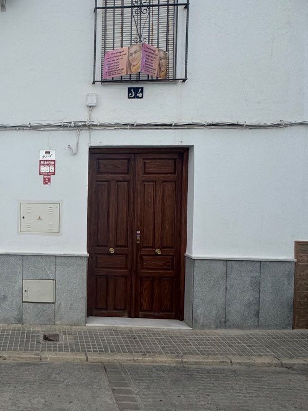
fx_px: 344
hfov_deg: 43.1
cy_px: 217
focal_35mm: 29
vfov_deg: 61.6
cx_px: 17
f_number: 2.2
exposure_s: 1/2770
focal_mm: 2.22
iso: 50
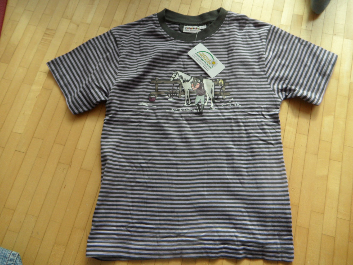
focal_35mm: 24
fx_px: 245
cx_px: 176
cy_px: 132
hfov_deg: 71.6
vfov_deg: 56.8
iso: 80
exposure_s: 1/180
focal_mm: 4.1
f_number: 2.9
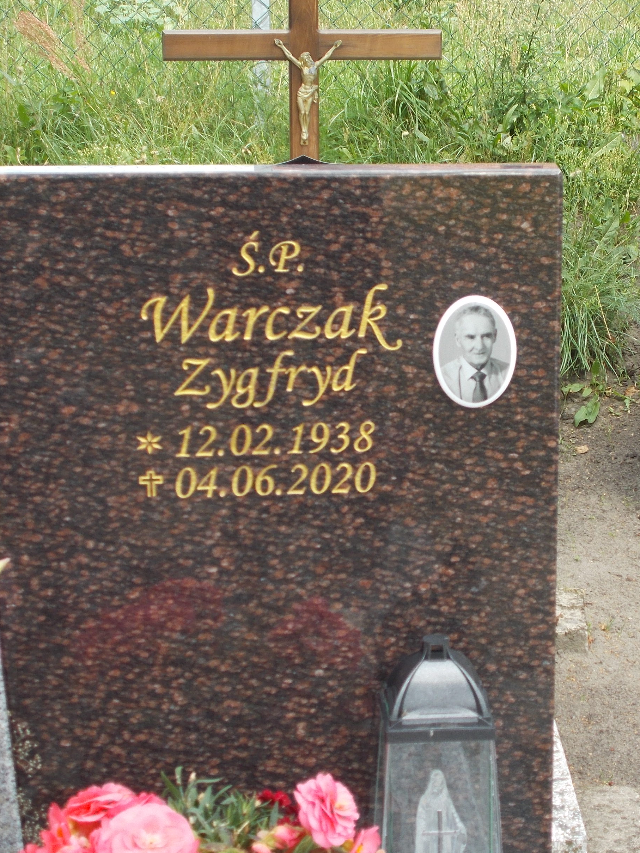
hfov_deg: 16.5
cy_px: 426
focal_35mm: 89
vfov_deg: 22.0
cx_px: 466
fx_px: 2194
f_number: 5.3
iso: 80
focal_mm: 11.8
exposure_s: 1/100
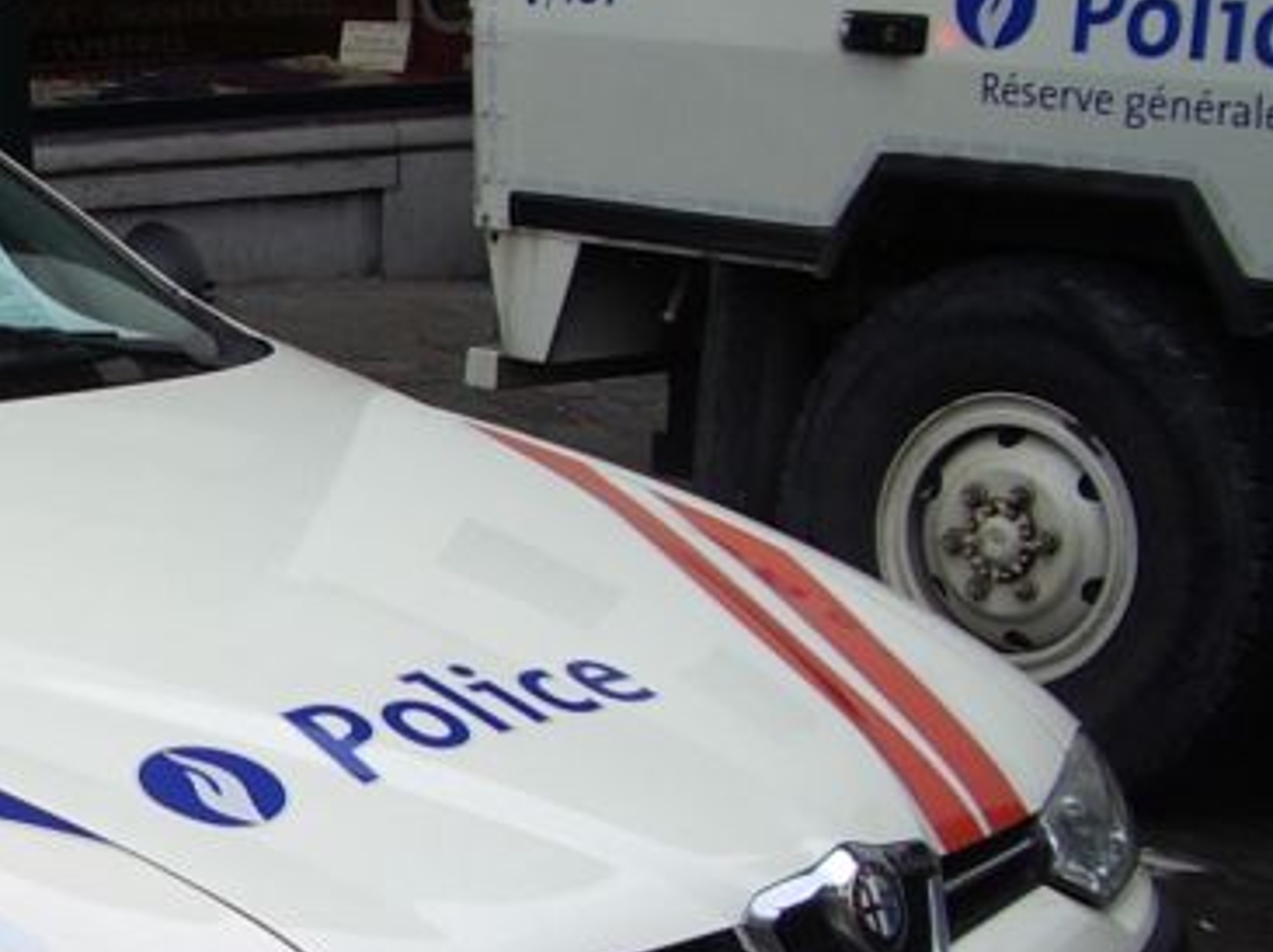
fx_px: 3602
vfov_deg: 15.0
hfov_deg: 18.4
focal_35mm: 98
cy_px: 740
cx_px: -449
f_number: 2.6
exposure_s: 1/125
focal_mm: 5.8
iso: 50
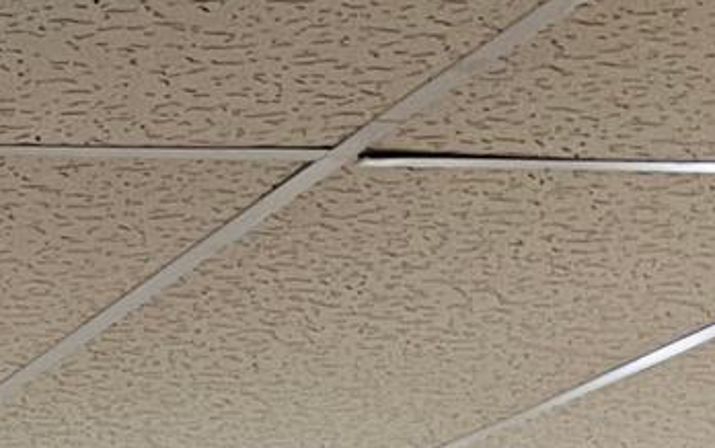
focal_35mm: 162
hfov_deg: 12.0
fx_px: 3159
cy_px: 1572
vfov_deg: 6.9
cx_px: -547
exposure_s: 1/60
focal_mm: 5.7
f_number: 1.5
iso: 80
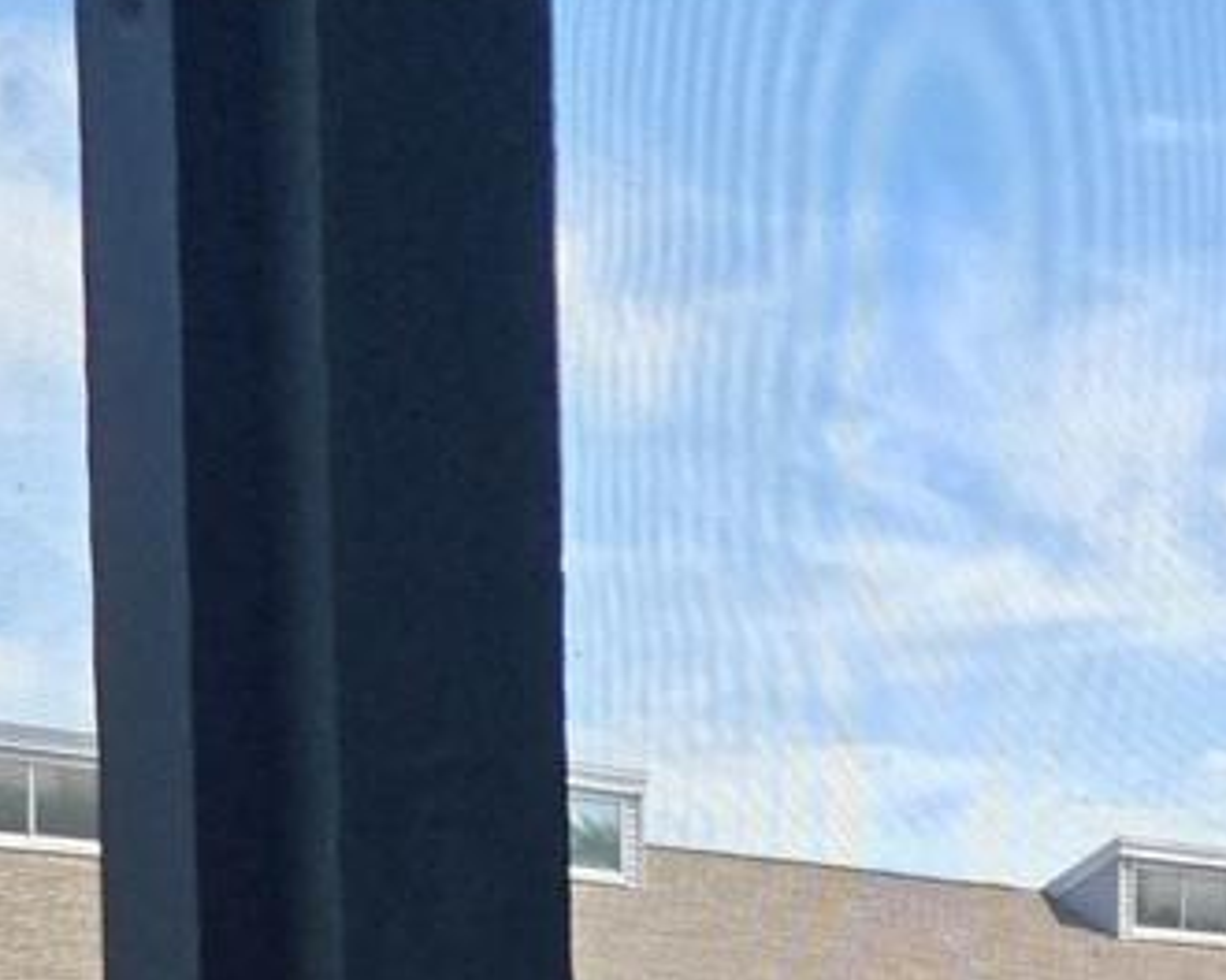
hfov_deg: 16.6
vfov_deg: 13.1
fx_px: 3955
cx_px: 1594
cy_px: 1641
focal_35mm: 109
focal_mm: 5.4
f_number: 1.8
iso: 80
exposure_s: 1/1728
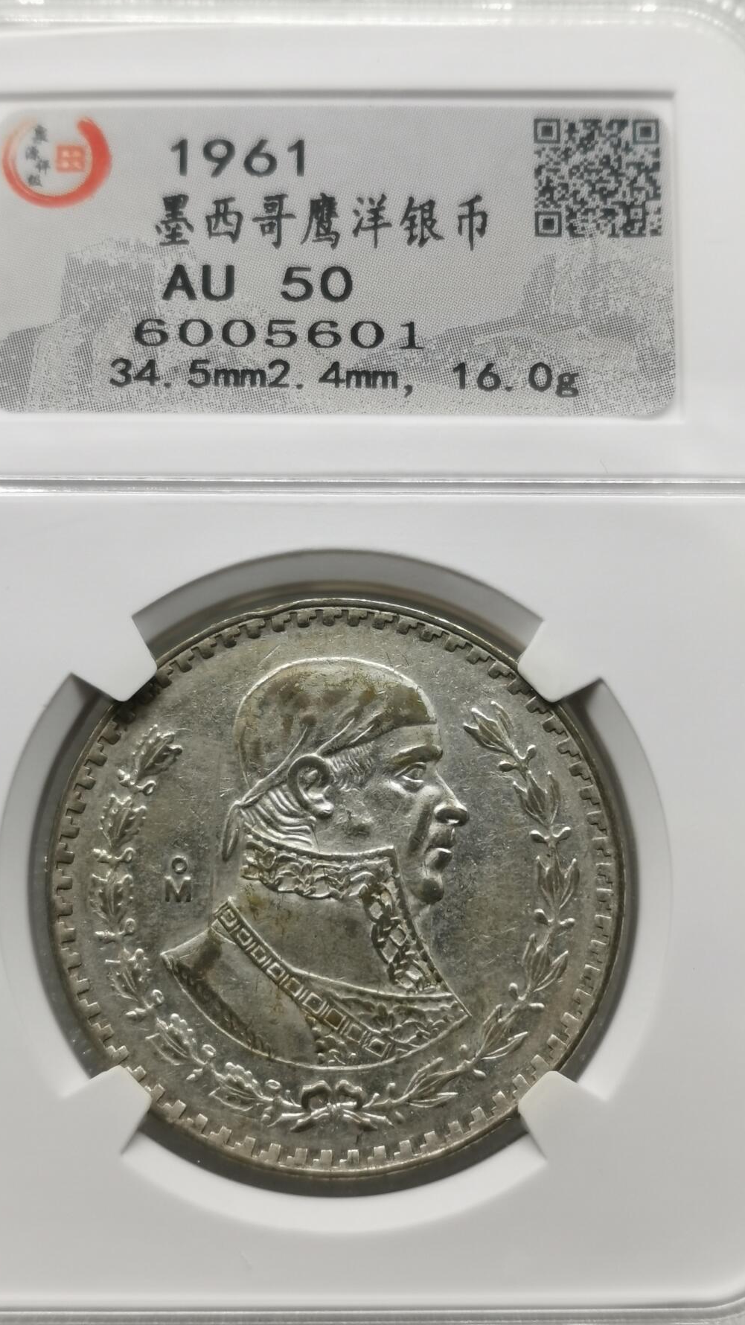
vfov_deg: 32.4
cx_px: 361
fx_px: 2283
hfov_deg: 18.5
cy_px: 661
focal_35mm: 65
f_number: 1.6
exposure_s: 1/100
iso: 50
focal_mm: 5.56
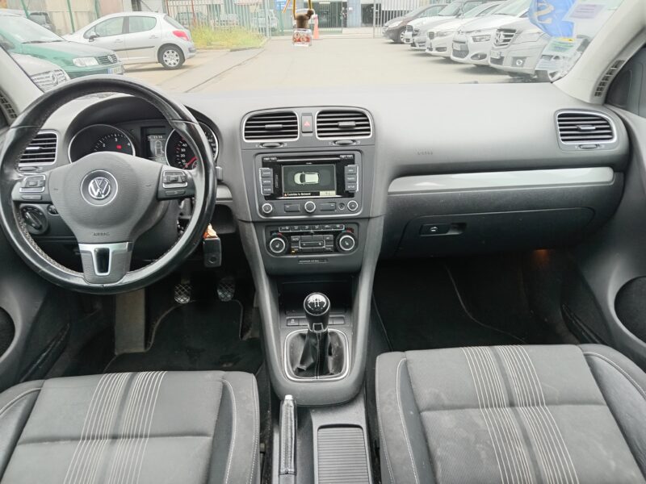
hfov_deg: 69.4
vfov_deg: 54.9
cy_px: 242
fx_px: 467
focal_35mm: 25
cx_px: 323
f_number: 1.8
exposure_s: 1/33.3
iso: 207
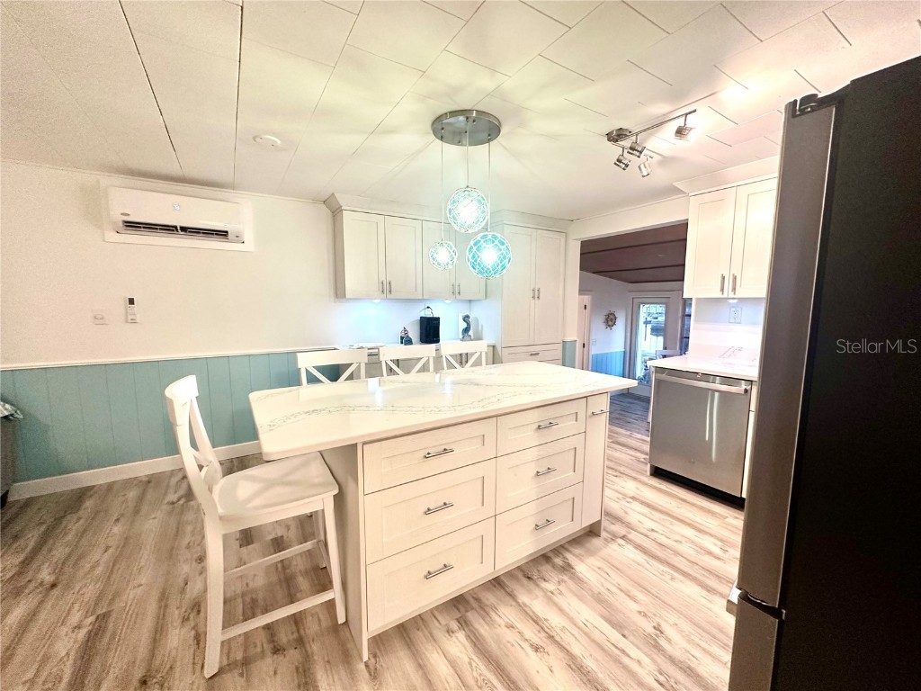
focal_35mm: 14
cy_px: 346
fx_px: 372
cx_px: 460
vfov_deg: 85.7
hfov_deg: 102.1
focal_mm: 2.22
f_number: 2.2
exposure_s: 1/60
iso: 250
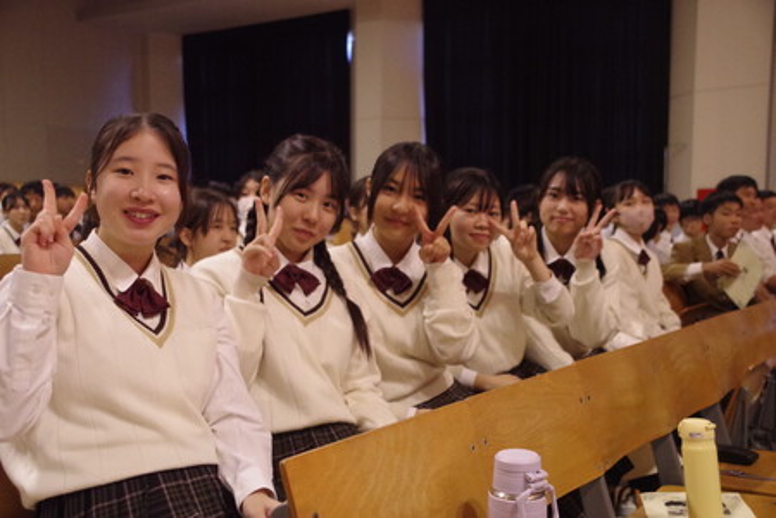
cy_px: 259
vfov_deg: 30.8
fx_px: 938
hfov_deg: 45.0
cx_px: 388
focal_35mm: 44
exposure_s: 1/60
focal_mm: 29
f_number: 4
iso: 12800
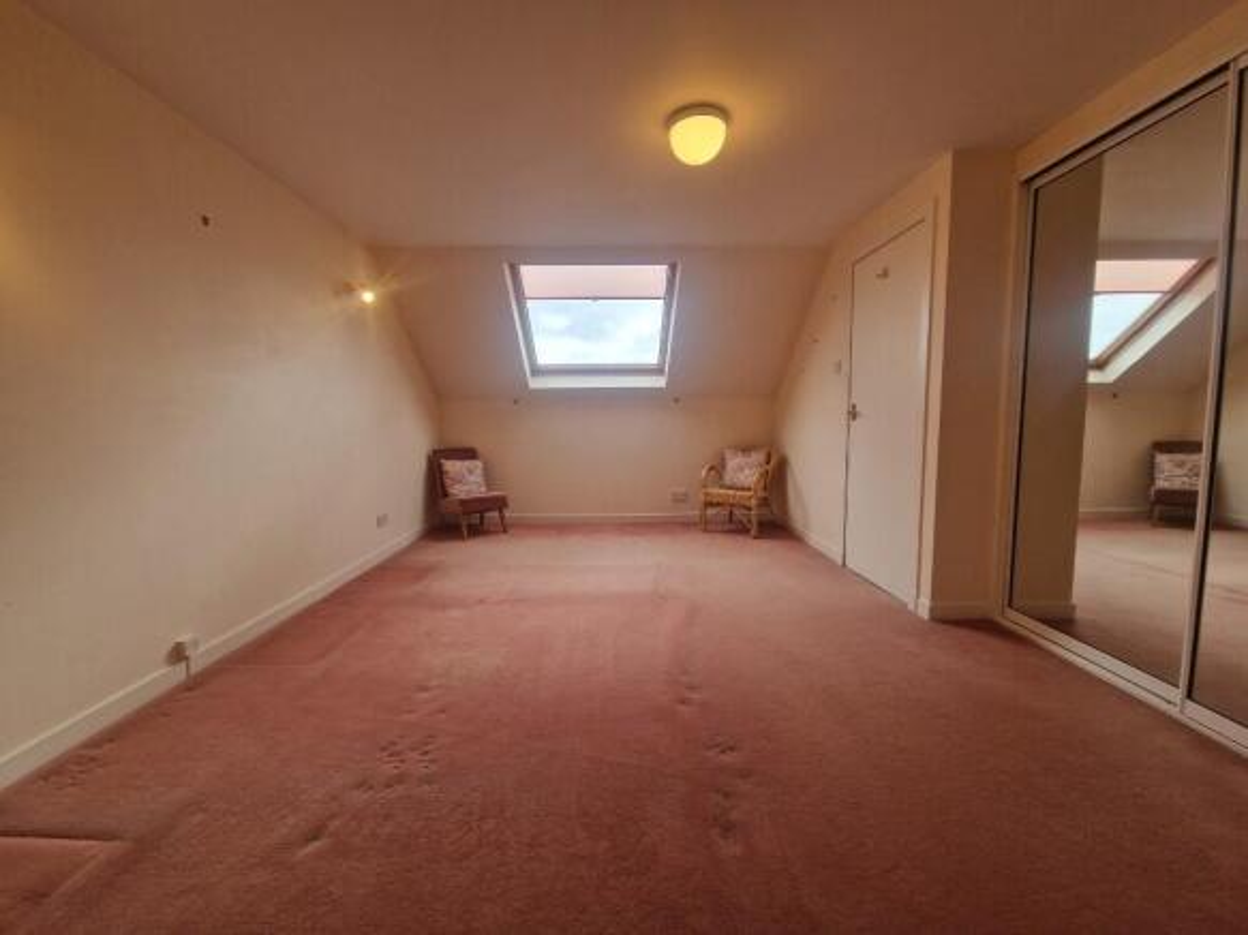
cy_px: 468
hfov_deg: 106.2
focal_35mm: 13
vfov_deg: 89.9
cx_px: 624
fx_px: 469
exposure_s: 1/100
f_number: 2.2
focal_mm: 2.2
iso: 64
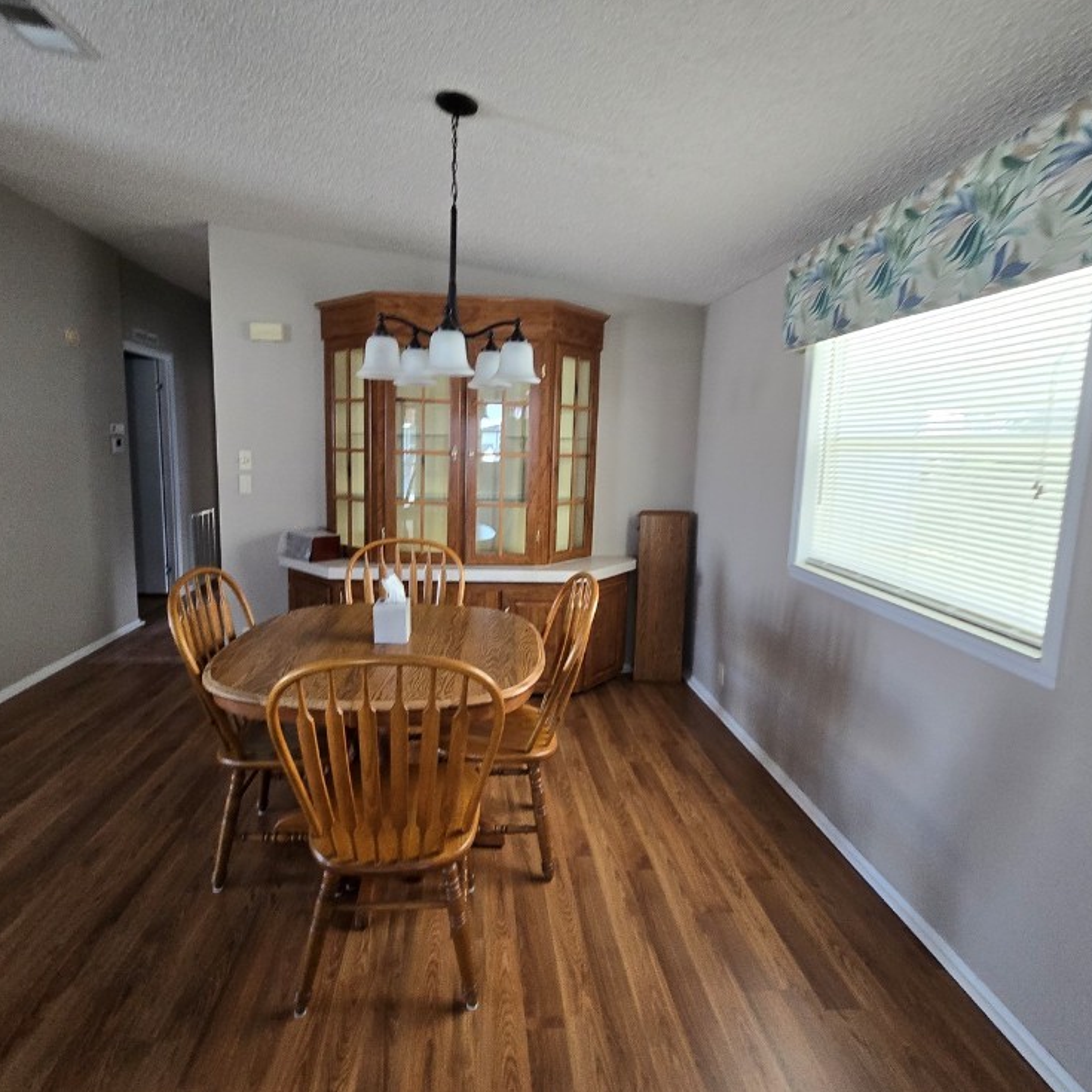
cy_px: 538
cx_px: 508
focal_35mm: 16
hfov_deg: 87.3
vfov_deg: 87.4
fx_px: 571
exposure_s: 1/60
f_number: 2.2
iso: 250
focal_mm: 2.2
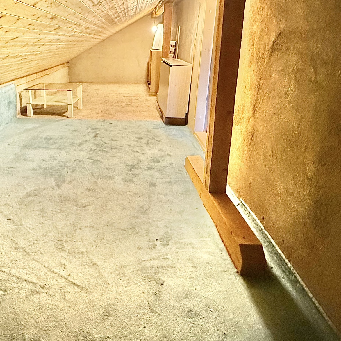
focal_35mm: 27
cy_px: 141
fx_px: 301
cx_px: 112
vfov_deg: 58.7
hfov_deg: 57.7
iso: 1000
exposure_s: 1/50
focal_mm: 2.22
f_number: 2.2
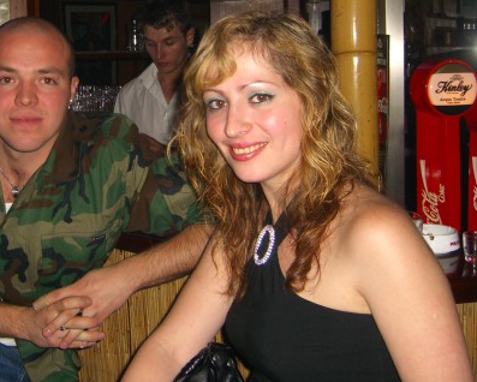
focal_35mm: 56
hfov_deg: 33.2
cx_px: 145
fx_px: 791
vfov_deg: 26.9
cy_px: 114
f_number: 2.8
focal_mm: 7.9
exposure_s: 1/60
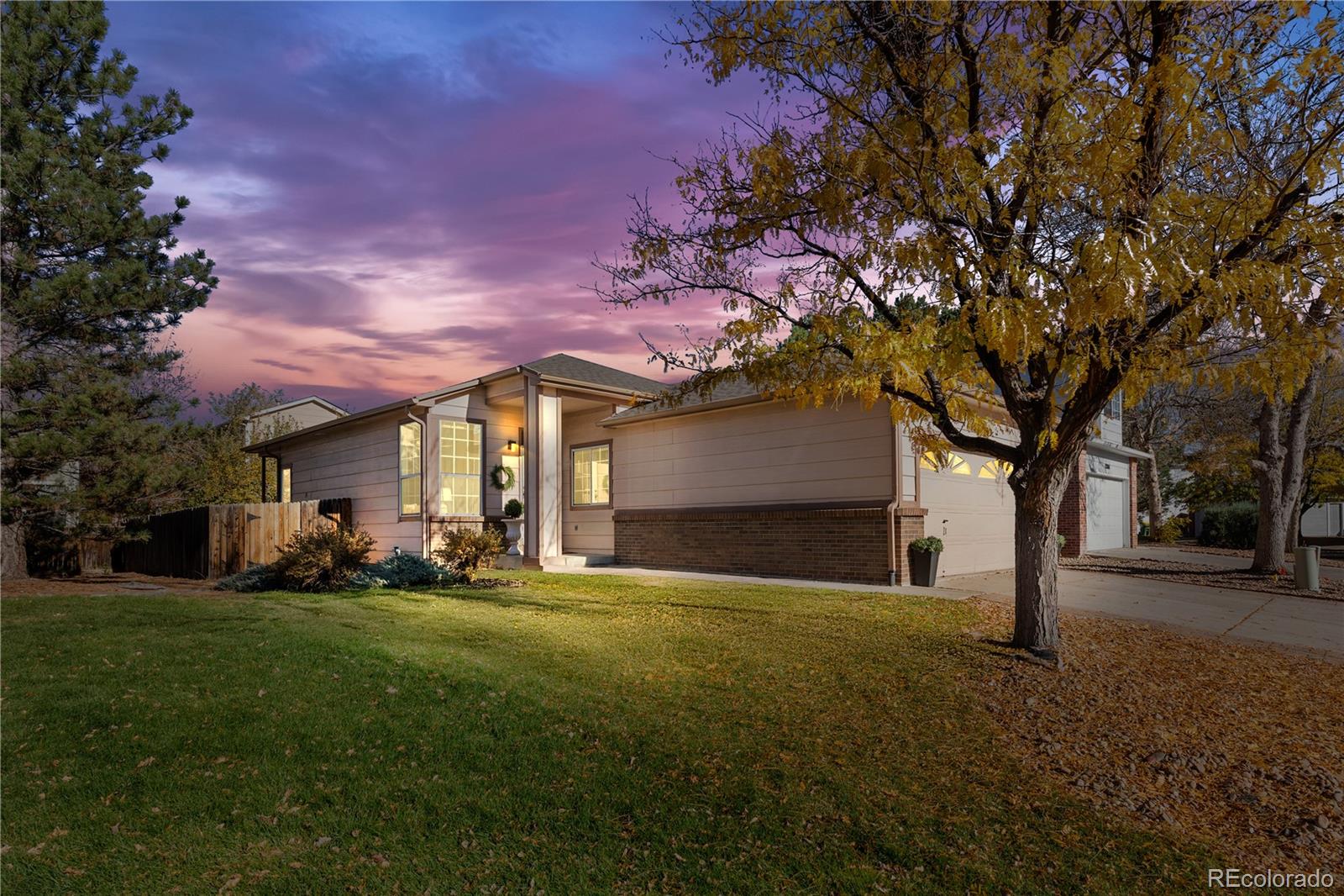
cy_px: 448
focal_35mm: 18
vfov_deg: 67.4
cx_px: 672
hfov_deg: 90.0
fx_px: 672
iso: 400
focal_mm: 18
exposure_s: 1/400
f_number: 8
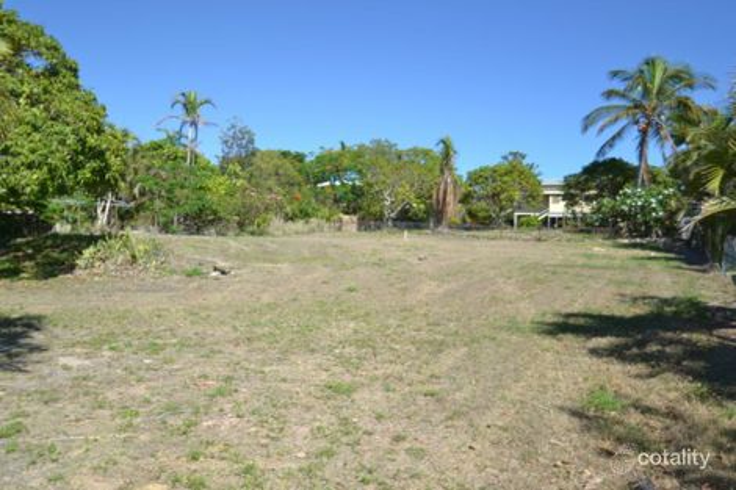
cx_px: 368
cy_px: 245
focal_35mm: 26
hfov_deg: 70.5
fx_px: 521
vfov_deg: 50.4
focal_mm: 17
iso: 100
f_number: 4.2
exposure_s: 1/800
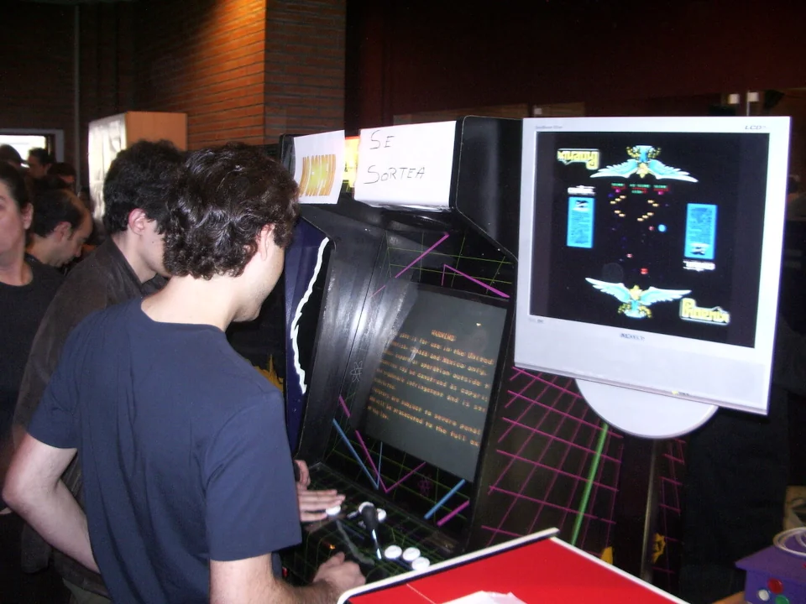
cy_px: 302
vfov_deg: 40.7
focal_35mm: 35
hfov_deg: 52.6
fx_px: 815
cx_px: 403
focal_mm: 5.8
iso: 200
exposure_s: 1/15
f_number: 2.6
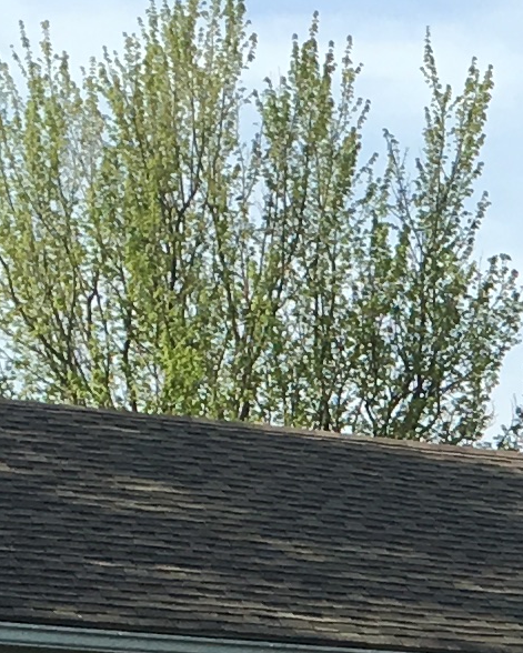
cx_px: 1290
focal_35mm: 194
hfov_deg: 7.4
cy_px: 911
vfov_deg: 9.7
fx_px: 3751
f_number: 2.2
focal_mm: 4.15
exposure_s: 1/1040
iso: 25
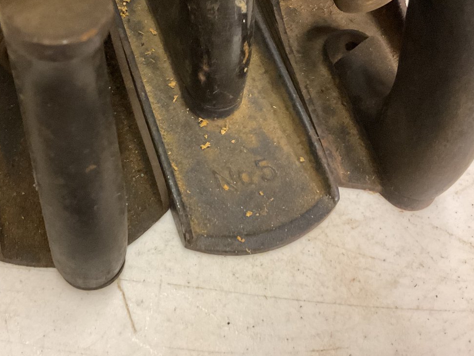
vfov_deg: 31.7
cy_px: 101
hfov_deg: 41.9
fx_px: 616
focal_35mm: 45
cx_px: 190
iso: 400
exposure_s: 1/30
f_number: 1.8
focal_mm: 3
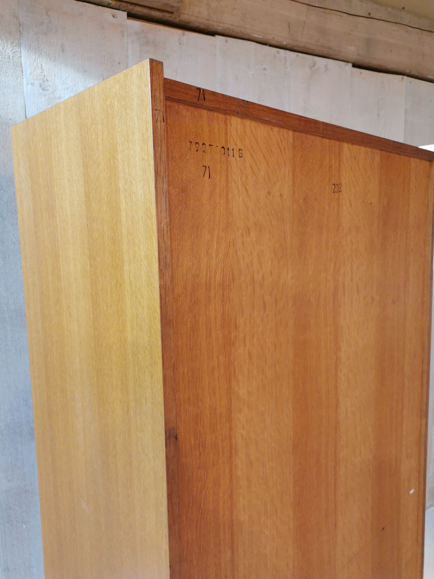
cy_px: 290
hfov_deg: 51.4
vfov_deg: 65.3
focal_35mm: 27
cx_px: 217
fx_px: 451
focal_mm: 5.58
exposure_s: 1/100
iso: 100
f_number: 1.8
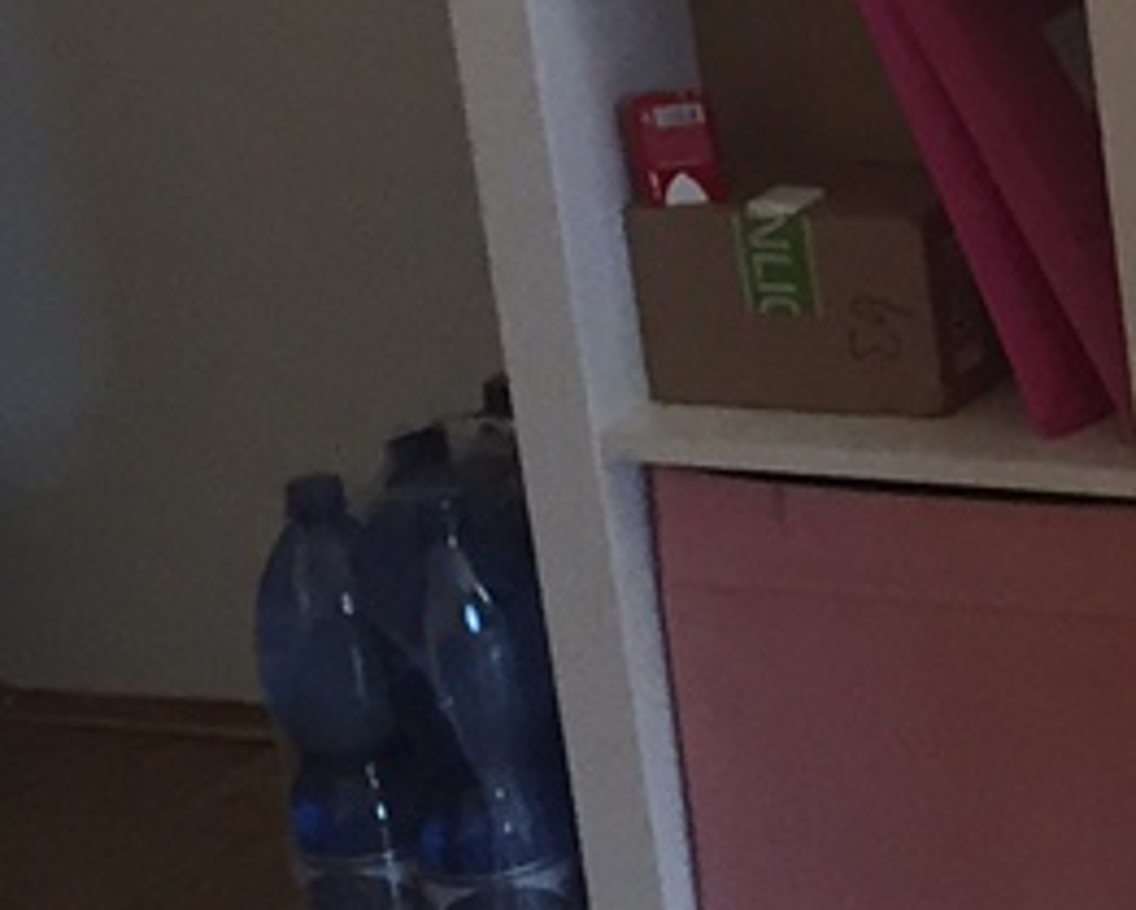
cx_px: 2855
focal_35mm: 177
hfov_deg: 9.5
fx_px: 5953
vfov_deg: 8.7
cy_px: 148
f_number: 2.2
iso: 64
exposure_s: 1/33
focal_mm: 4.15
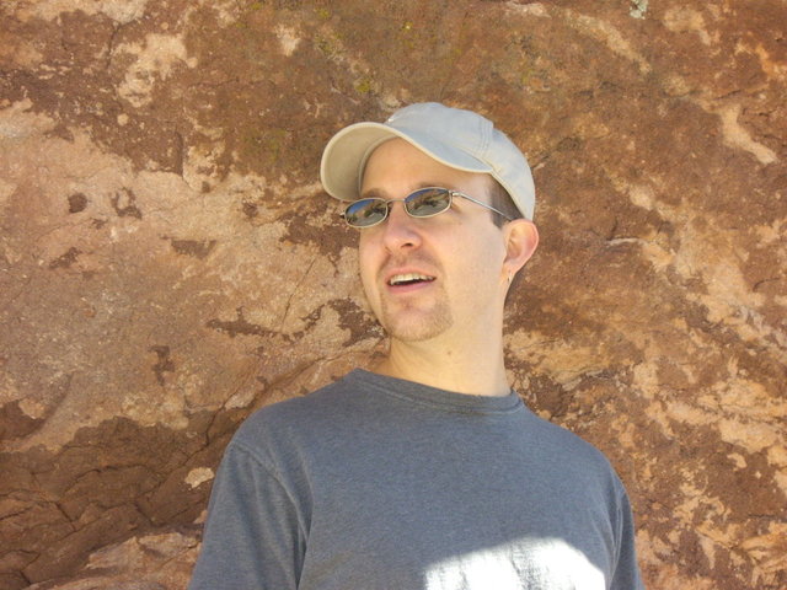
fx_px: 2592
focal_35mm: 114
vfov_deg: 13.0
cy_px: 295
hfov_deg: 17.3
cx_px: 394
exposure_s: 1/125
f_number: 5.2
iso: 200
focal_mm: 18.6
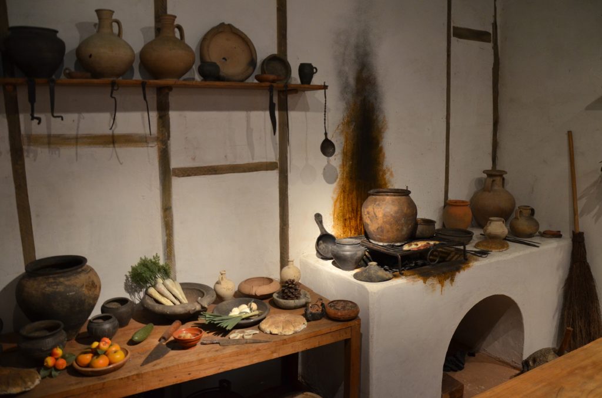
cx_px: 301
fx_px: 451
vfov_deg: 47.7
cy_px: 199
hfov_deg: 67.5
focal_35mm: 27
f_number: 3.5
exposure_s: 1/30
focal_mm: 18
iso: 1000
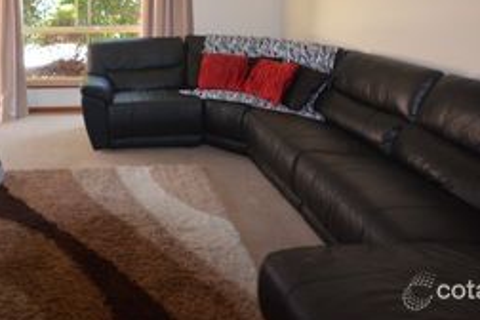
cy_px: 31
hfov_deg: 61.1
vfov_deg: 42.5
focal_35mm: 28
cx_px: 109
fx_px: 373
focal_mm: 10
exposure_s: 1/60
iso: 1000
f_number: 4
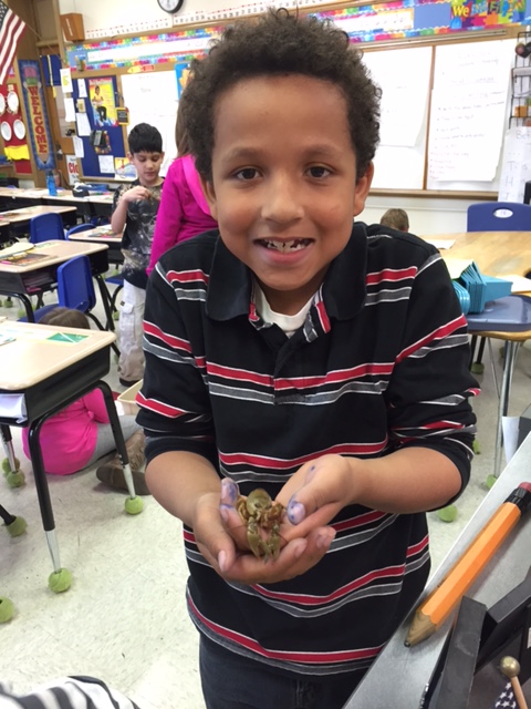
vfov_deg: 61.7
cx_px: 266
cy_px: 354
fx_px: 593
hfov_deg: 48.2
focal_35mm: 29
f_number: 2.2
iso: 100
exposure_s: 1/30
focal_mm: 4.15
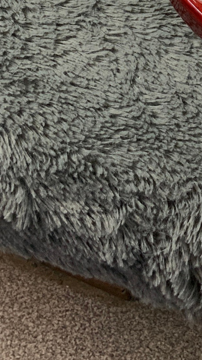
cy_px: -81
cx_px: 320
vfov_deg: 17.4
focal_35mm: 117
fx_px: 1113
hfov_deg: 10.0
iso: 80
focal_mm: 3
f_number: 1.8
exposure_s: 1/50
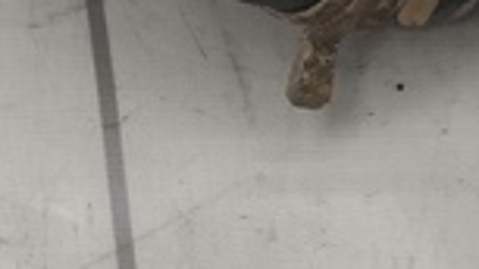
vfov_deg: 6.1
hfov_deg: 10.1
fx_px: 2502
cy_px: -72
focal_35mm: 197
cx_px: -501
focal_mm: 3.95
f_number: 1.8
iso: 64
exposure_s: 1/50
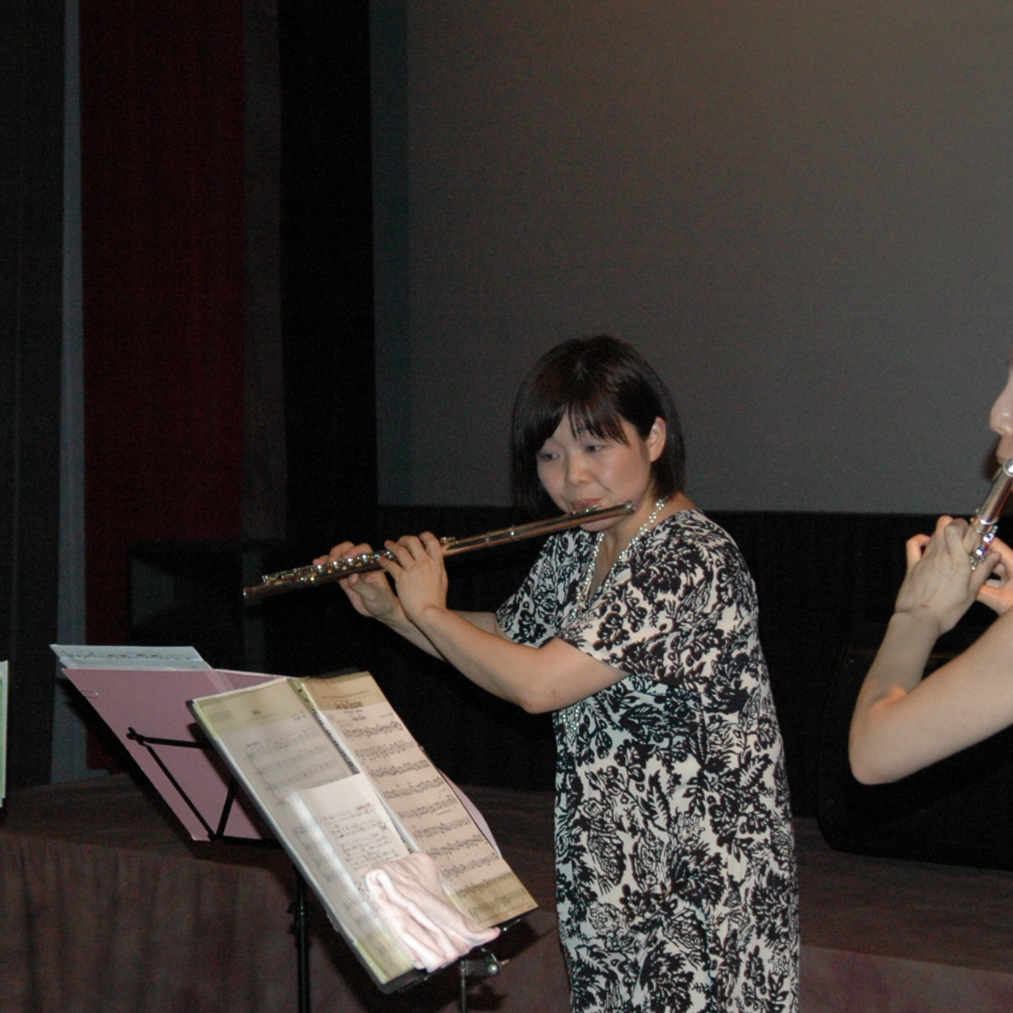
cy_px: 531
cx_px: 464
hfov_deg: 19.9
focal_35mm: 87
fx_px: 2880
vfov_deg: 19.9
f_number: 4
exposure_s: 1/60
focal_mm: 34
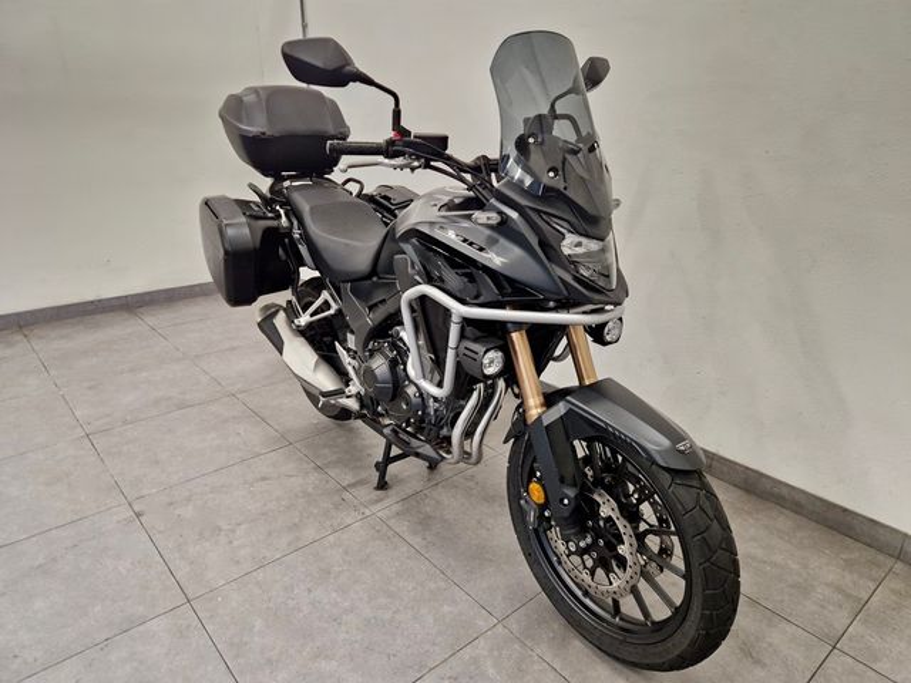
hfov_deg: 73.9
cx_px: 456
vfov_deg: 58.9
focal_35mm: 23
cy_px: 342
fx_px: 605
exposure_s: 1/100
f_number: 1.8
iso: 800
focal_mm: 5.4
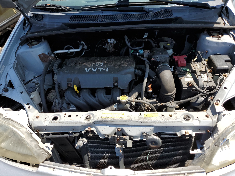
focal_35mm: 26
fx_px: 177
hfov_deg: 67.3
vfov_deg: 53.1
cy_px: 88
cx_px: 118
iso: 50
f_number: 1.5
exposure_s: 1/1667
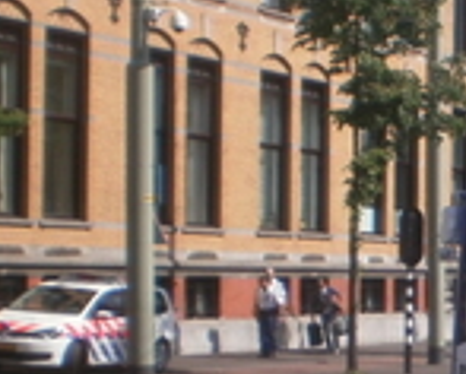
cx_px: 796
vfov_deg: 10.8
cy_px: 307
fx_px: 1975
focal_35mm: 143
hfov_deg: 12.5
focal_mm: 6.3
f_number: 4.6
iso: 100
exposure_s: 1/1250
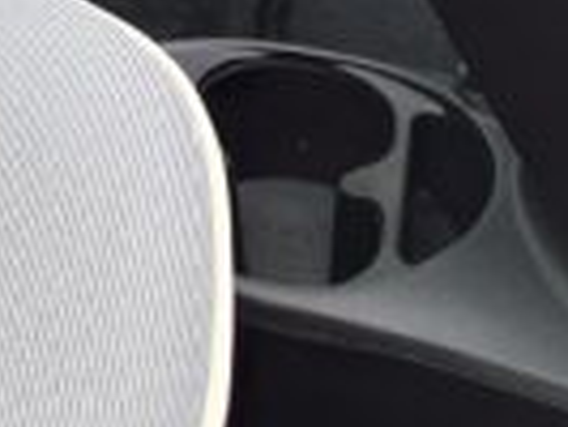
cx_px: -747
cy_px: -743
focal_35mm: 138
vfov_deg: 9.2
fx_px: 2266
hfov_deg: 11.9
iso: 112
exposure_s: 1/100
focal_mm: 7.01
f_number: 1.69
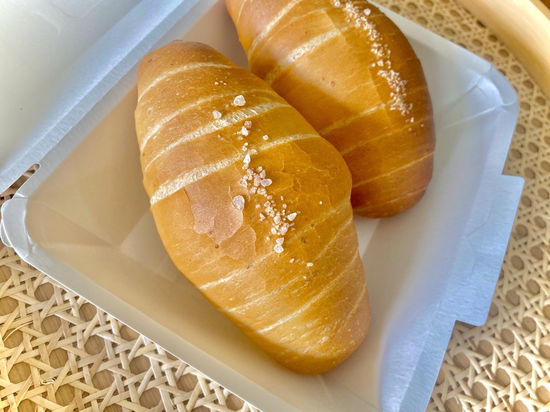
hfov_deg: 69.4
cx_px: 275
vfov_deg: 54.9
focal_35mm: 25
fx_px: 397
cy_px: 206
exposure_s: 1/119
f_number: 1.8
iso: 125
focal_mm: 4.25
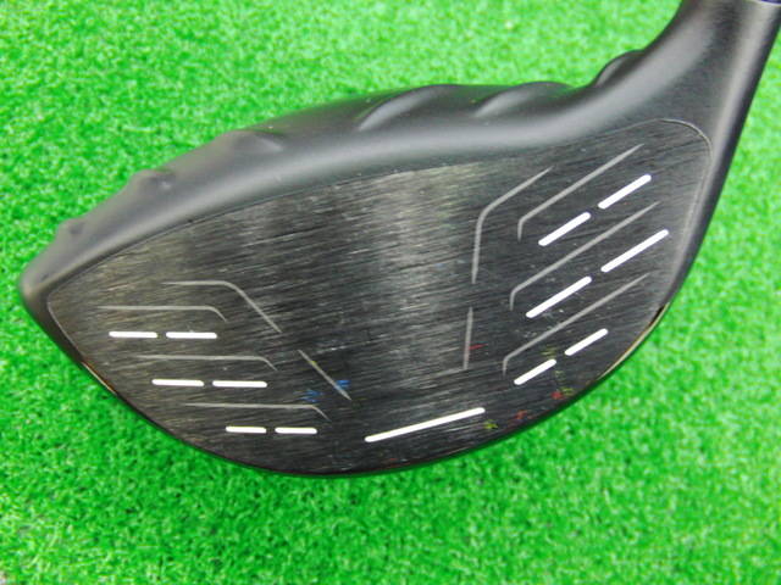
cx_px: 390
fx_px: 835
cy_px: 292
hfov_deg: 50.1
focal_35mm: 37
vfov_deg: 38.7
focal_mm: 6.42
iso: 400
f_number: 3.6
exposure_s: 1/10
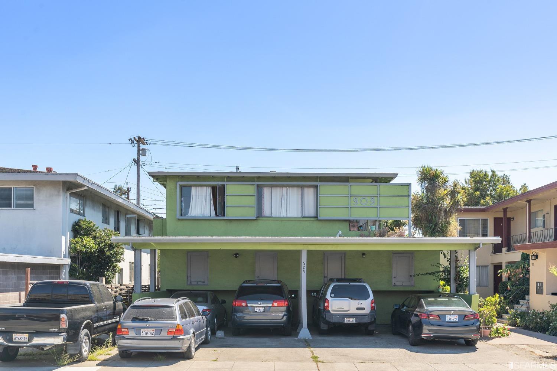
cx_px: 278
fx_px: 541
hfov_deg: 54.5
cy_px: 186
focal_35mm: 35
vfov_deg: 37.8
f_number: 9
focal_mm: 35
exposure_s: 1/125
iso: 100
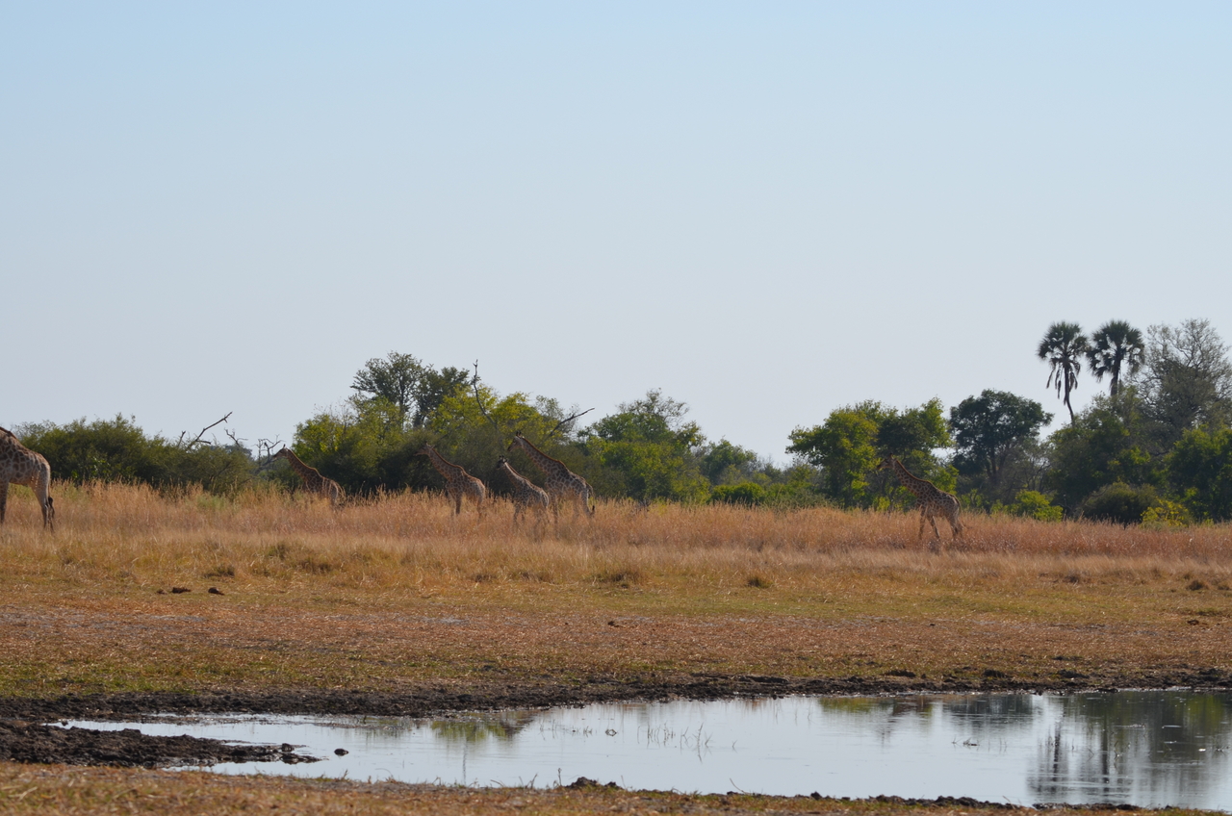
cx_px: 616
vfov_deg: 9.1
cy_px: 408
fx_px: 5123
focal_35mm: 150
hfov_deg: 13.7
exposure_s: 1/320
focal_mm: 100
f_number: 9
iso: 100
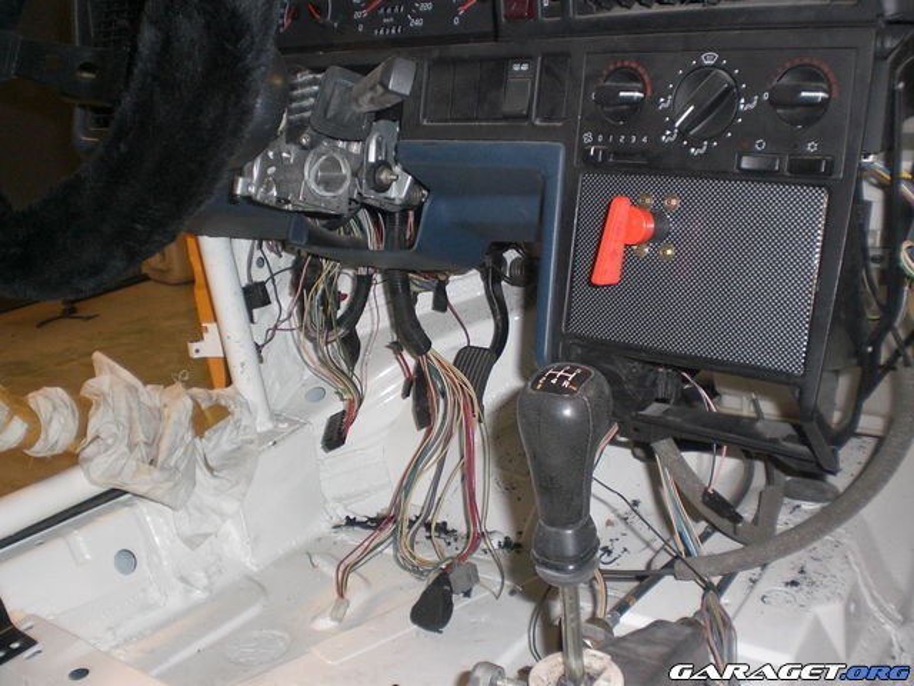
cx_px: 457
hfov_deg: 51.4
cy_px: 343
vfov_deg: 39.7
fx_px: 951
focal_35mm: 36
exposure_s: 1/60
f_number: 3.1
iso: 200
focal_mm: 6.3
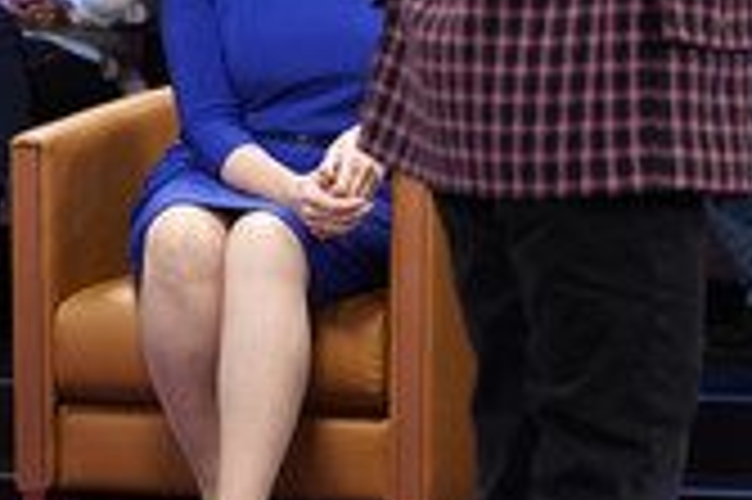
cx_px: 633
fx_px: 4800
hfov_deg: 8.9
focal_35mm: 230
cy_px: -126
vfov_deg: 5.9
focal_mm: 85
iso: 1600
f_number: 2.8
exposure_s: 1/160
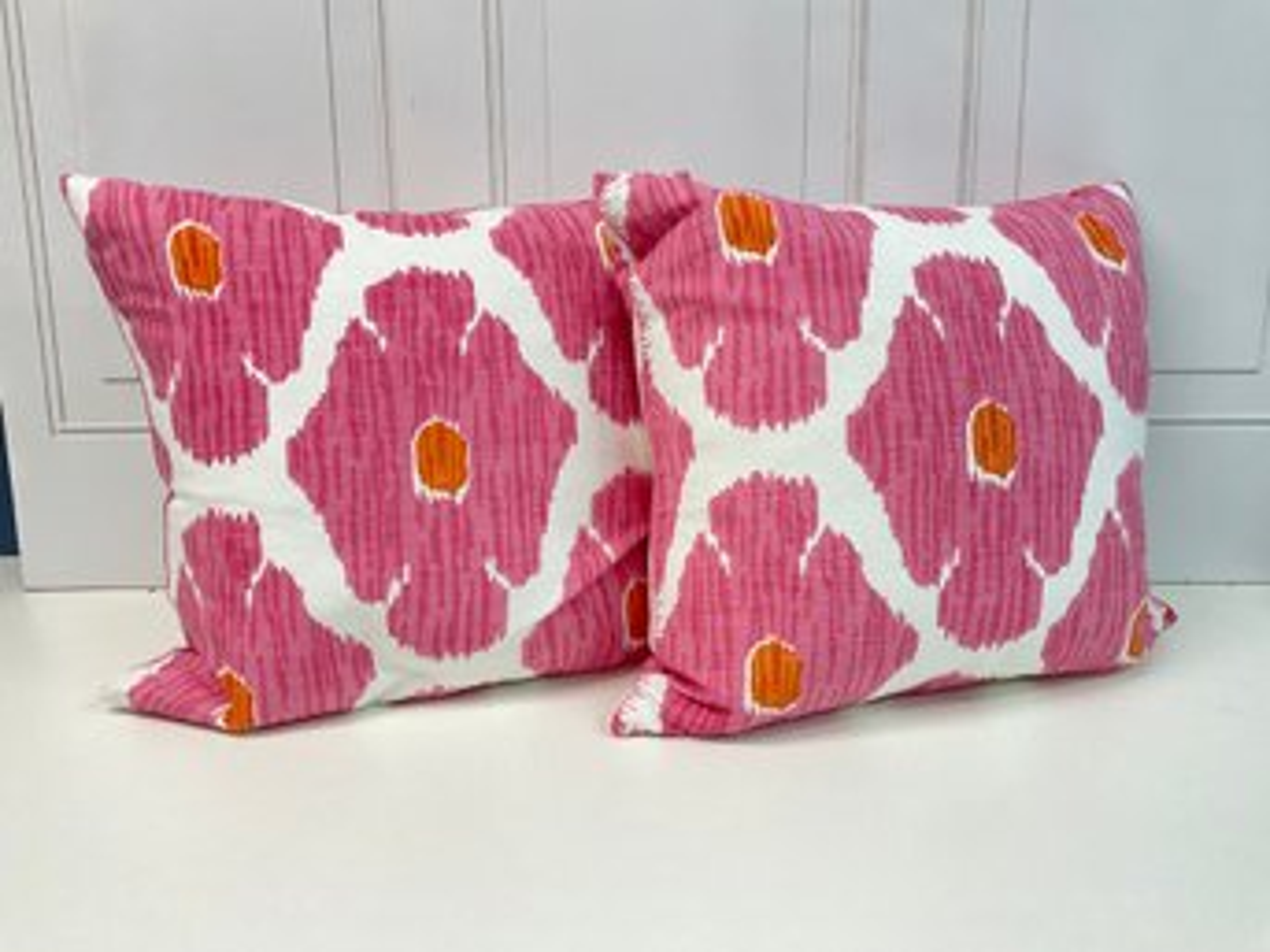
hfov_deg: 61.7
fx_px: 1064
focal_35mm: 29
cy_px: 476
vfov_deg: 48.2
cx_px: 635
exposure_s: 1/60
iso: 50
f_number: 1.8
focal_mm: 3
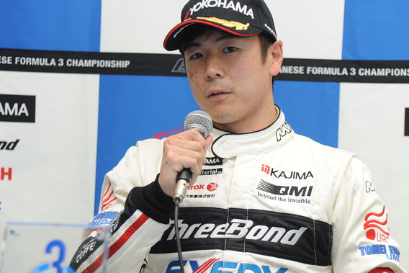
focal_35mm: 152
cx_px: 218
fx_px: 1727
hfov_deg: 13.5
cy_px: 125
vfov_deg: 9.0
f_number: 6.7
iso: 800
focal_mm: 120
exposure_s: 1/60
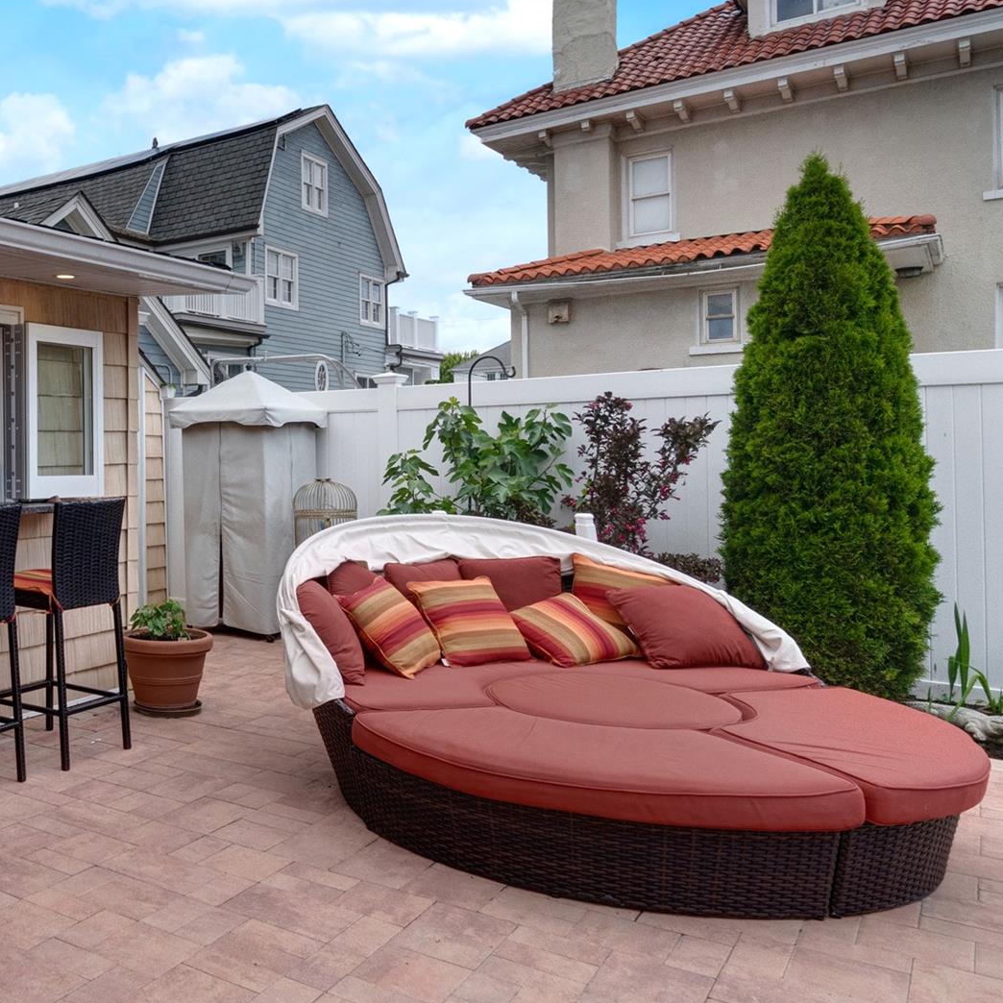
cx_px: 45
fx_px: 983
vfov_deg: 53.9
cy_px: 439
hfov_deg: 46.9
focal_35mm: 30
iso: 800
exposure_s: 1/2000
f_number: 9
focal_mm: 12
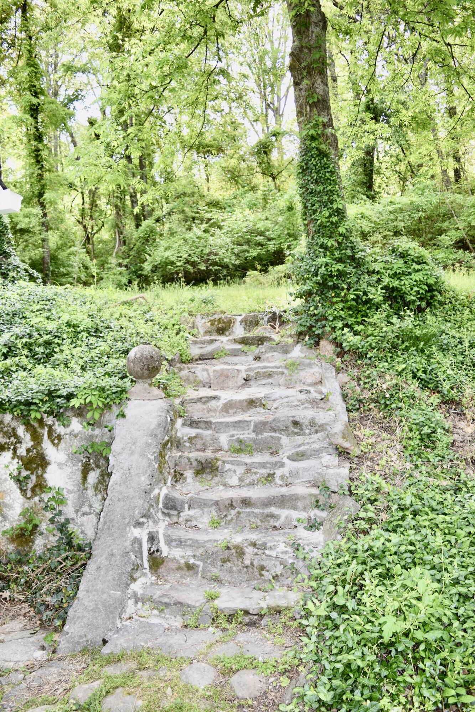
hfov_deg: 47.9
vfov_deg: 67.4
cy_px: 356
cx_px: 238
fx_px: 534
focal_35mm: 27
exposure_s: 1/80
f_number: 3.5
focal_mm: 18
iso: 100
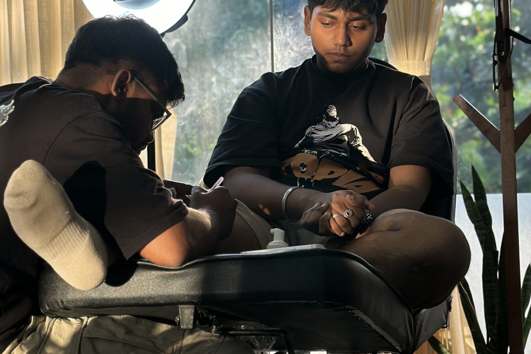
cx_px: 246
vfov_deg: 14.4
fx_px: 1401
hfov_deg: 21.5
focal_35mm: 95
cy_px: 102
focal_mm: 6.86
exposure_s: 1/337
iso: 80
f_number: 1.78
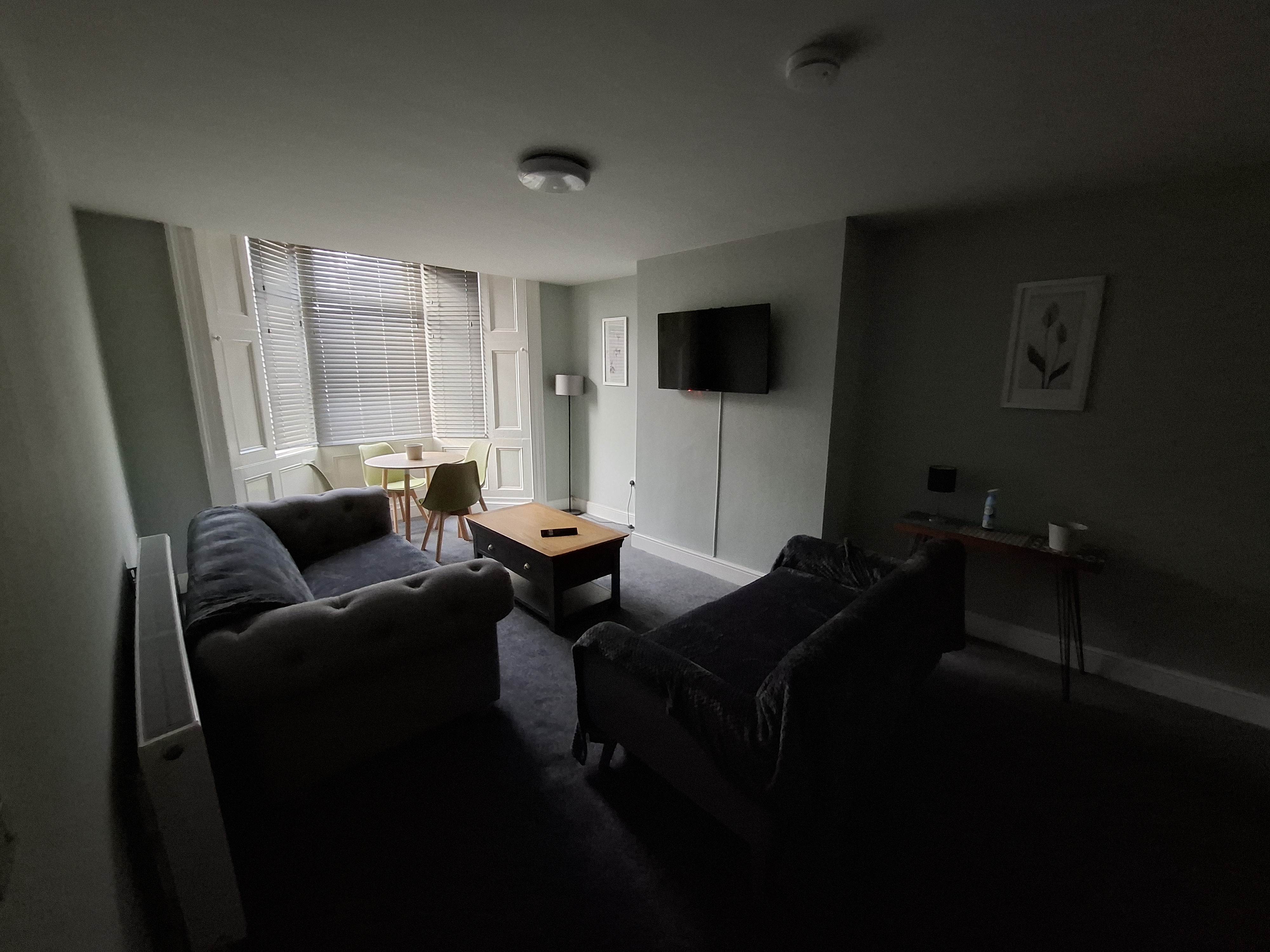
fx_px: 477
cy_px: 476
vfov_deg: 89.9
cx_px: 635
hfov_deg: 106.2
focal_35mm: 13
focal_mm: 1.74
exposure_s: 1/25
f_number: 2.2
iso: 320
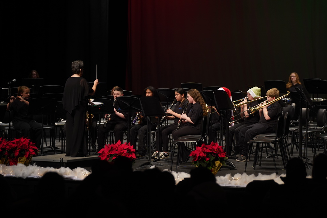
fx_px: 1054
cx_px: 164
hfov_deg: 17.6
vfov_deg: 11.8
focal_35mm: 116
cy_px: 109
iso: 1250
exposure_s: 1/500
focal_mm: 116
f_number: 2.8
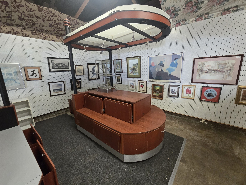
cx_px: 123
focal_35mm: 13
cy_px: 92
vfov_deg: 89.9
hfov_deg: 106.2
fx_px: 92
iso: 800
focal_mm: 2.2
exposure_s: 1/60
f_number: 2.2
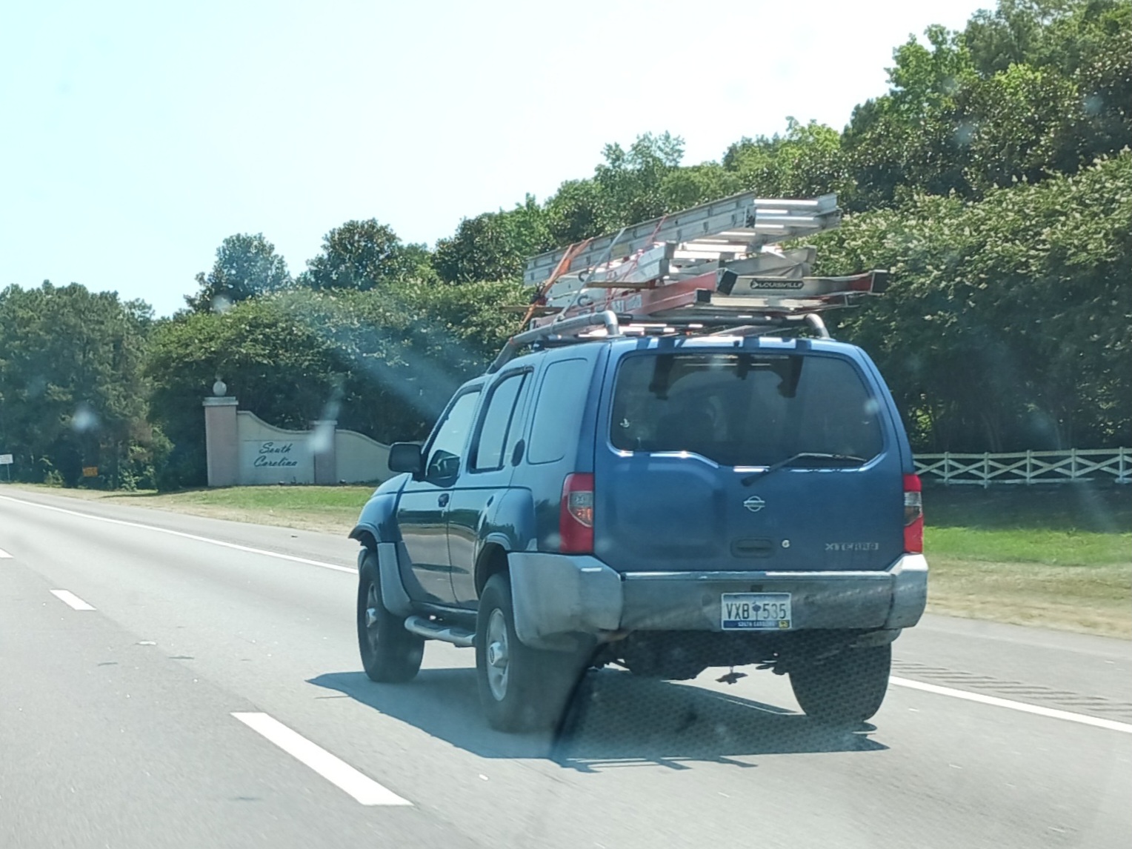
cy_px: 424
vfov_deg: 51.4
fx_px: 883
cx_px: 566
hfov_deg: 65.3
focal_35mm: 27
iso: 20
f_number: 1.8
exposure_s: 1/141
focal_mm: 4
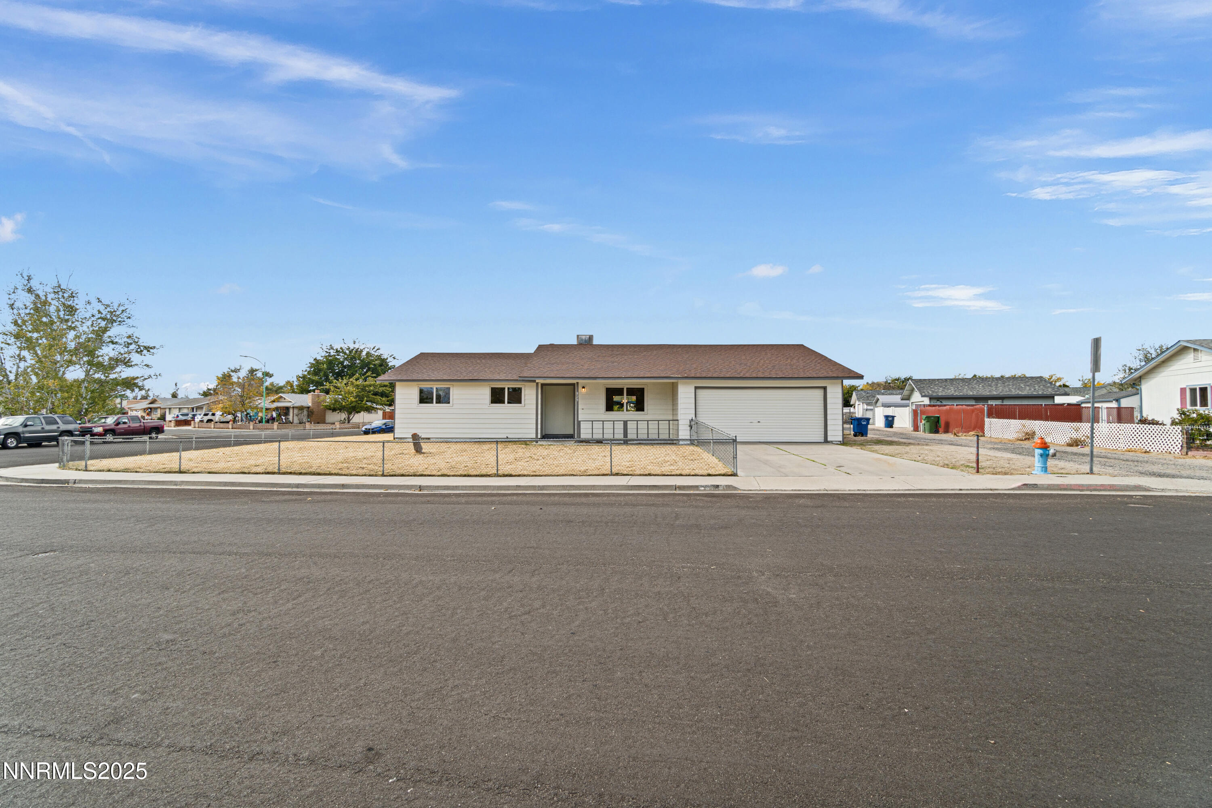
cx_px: 606
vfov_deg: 77.3
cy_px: 404
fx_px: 505
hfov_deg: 100.4
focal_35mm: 15
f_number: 10
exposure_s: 1/20
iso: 100
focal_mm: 10
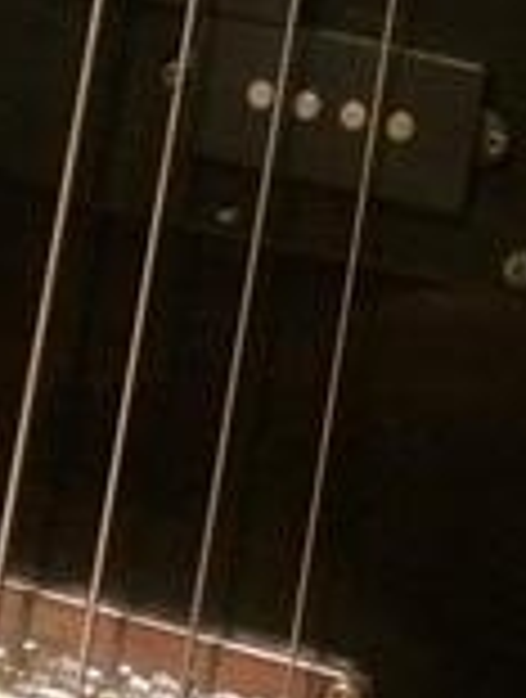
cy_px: -248
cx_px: 387
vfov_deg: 16.4
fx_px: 2260
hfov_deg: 13.2
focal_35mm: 112
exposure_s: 1/17
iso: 400
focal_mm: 4.15
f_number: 2.2
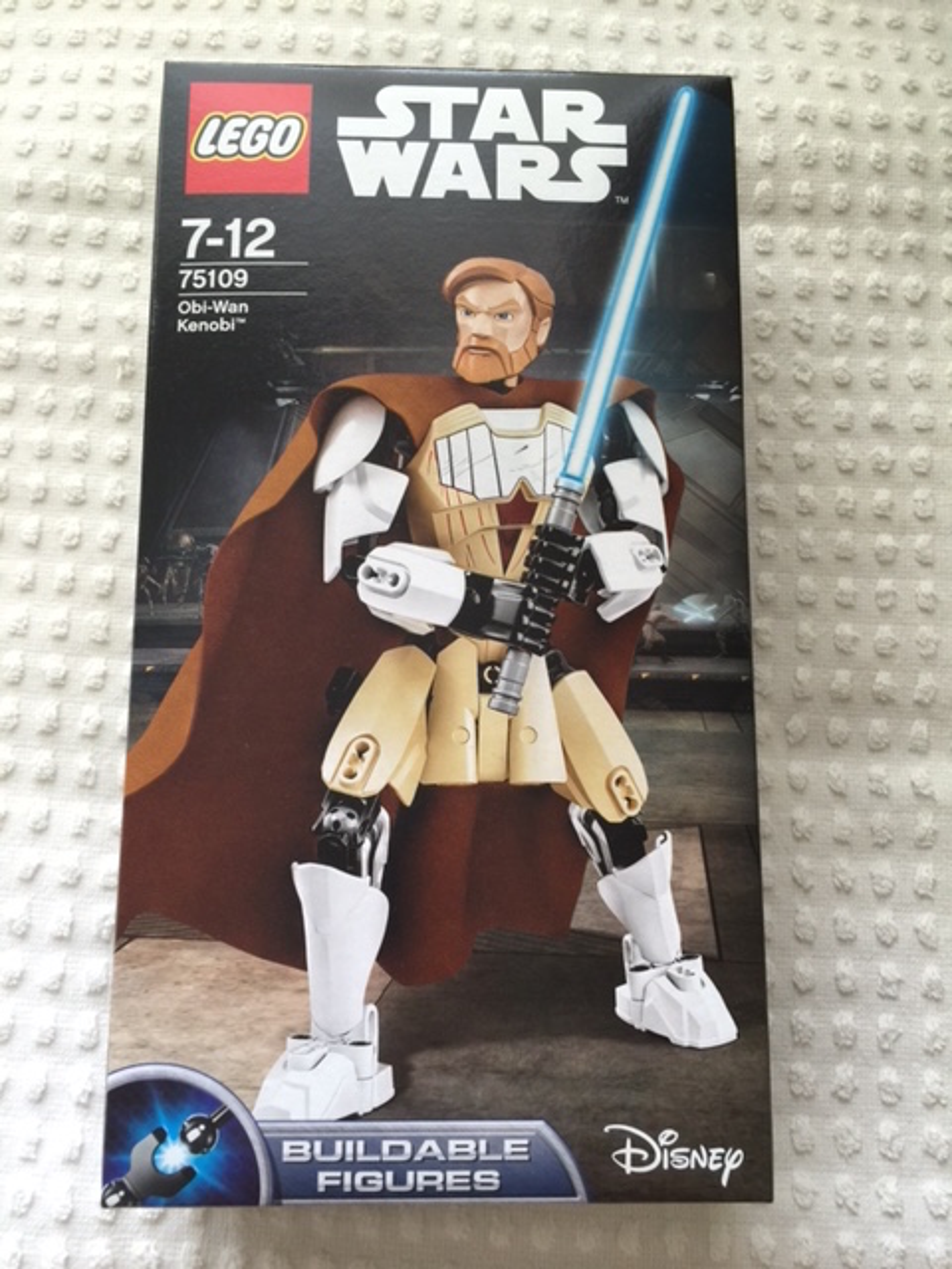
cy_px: 634
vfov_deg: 61.7
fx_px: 1063
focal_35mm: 29
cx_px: 476
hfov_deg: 48.2
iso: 64
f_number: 2.2
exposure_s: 1/33
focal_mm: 4.15
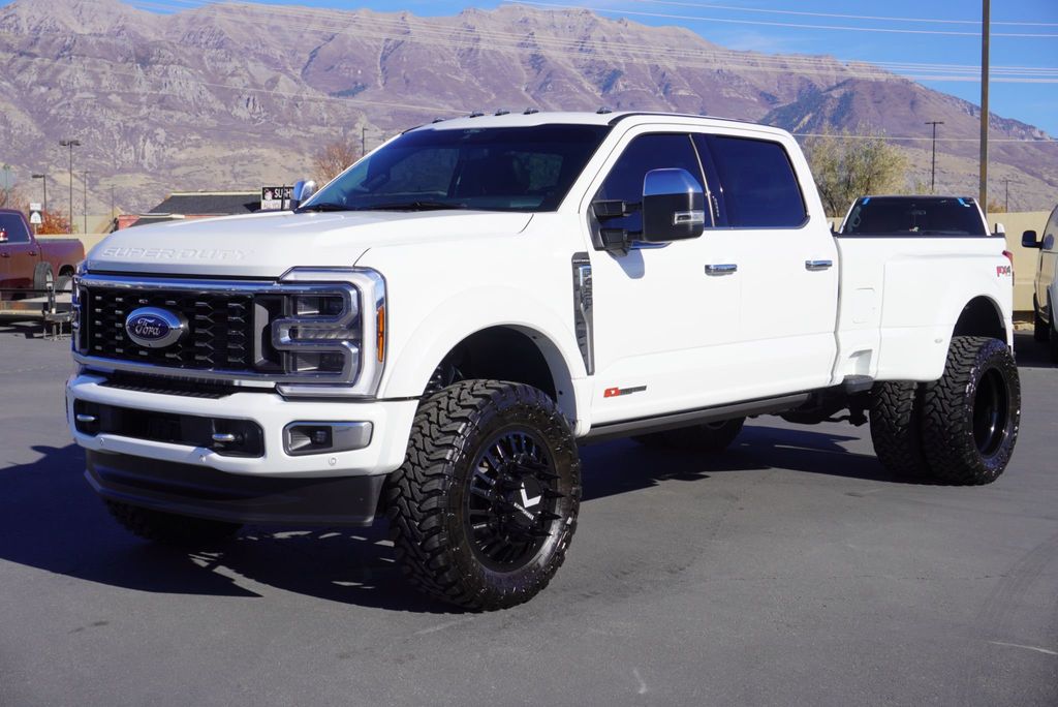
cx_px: 529
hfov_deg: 41.1
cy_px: 354
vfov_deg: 28.1
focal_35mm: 48
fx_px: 1411
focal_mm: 32
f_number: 9
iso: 100
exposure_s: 1/250
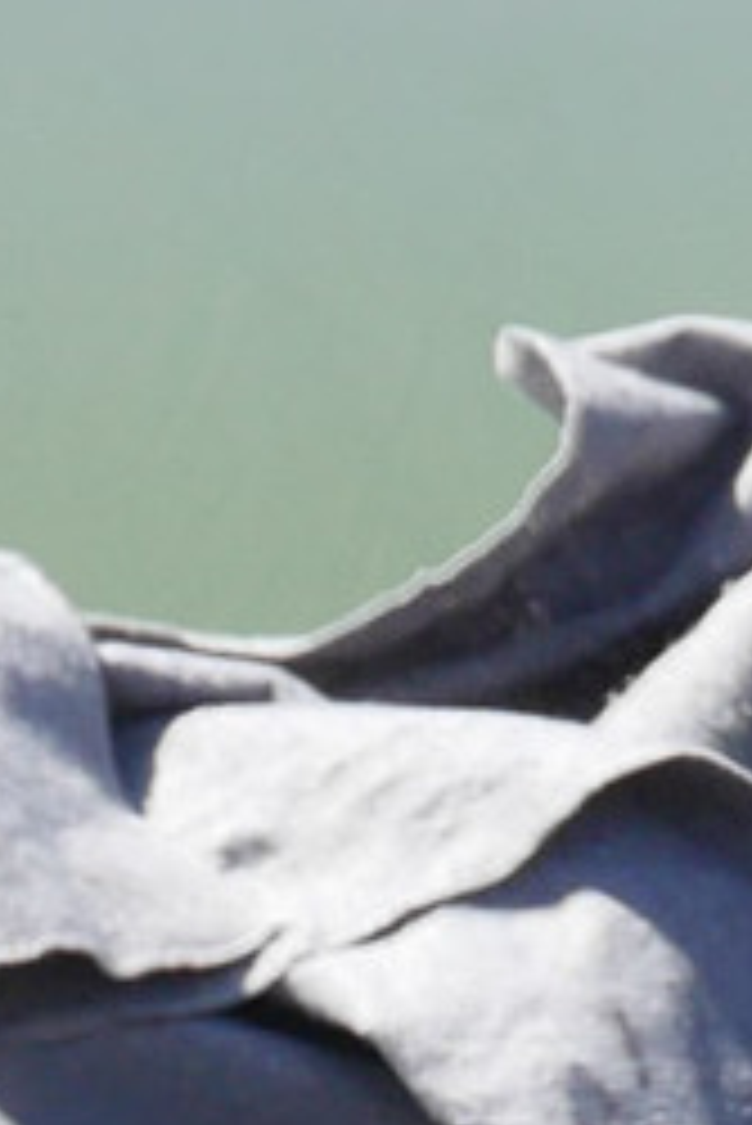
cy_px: 1946
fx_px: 65109
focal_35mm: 2081
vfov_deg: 1.0
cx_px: -2864
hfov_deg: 0.7
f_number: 5.6
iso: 200
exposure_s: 1/320
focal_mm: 100
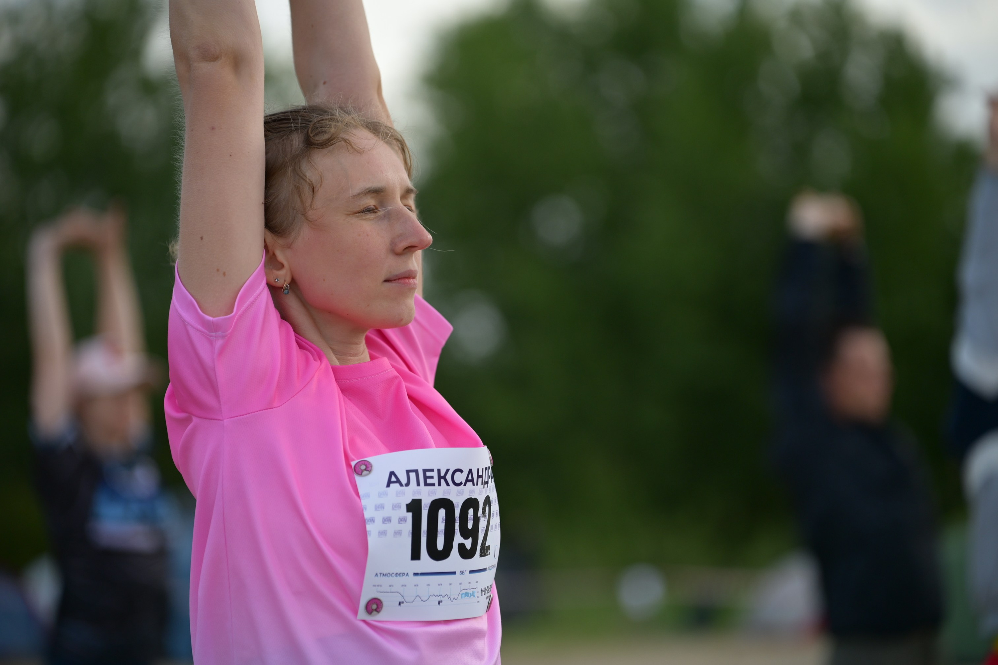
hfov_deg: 16.0
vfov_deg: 10.7
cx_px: 499
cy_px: 332
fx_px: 3548
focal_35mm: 128
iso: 320
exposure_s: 1/1250
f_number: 2.8
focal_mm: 128
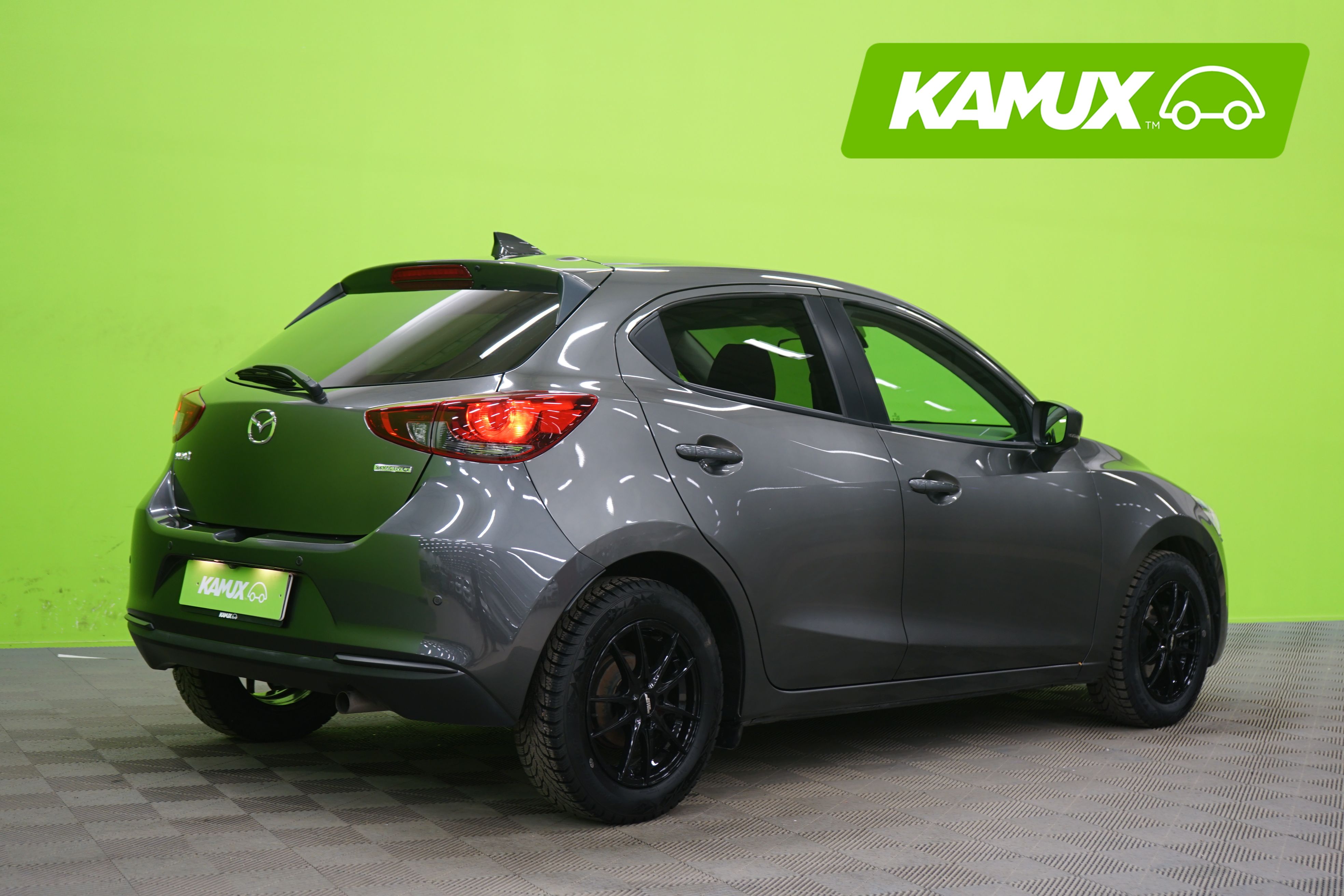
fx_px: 1904
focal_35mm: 51
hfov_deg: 38.9
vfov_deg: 26.5
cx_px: 672
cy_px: 448
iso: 400
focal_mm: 51
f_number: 4.5
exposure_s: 1/6
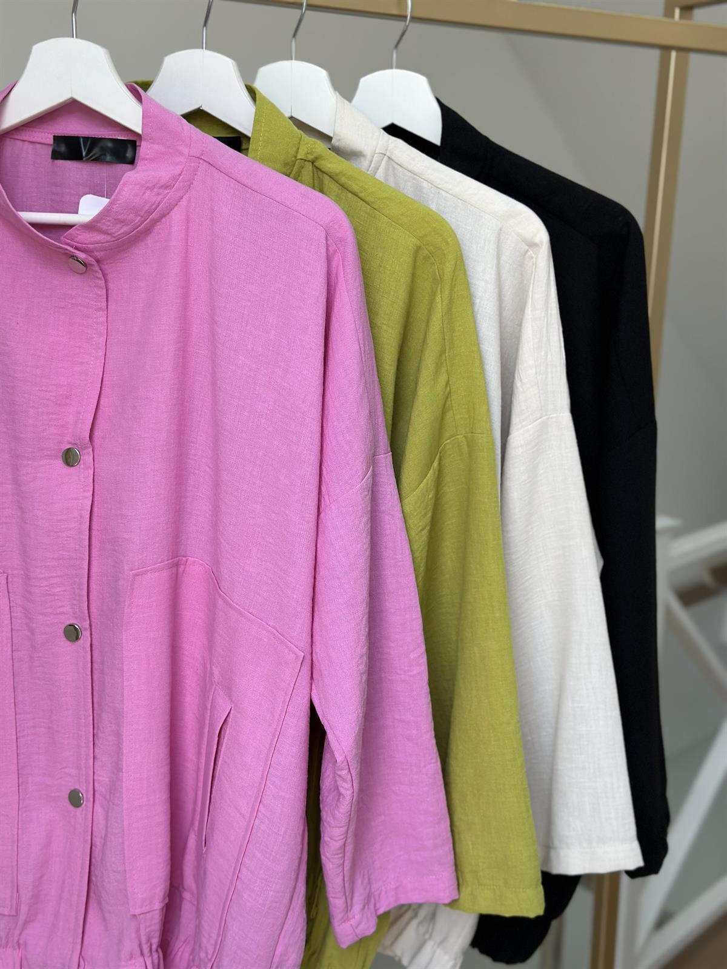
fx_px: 1344
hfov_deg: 30.3
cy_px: 484
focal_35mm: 48
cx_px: 364
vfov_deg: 39.7
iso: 80
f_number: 1.78
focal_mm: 6.86
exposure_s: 1/399
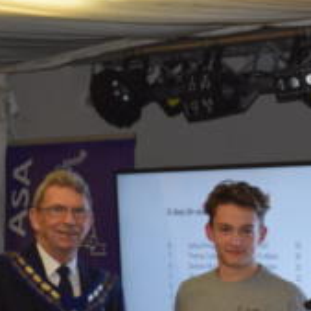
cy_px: 220
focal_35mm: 207
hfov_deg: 8.3
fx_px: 2107
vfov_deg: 8.4
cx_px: 418
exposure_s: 1/60
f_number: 5.6
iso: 2800
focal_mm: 55
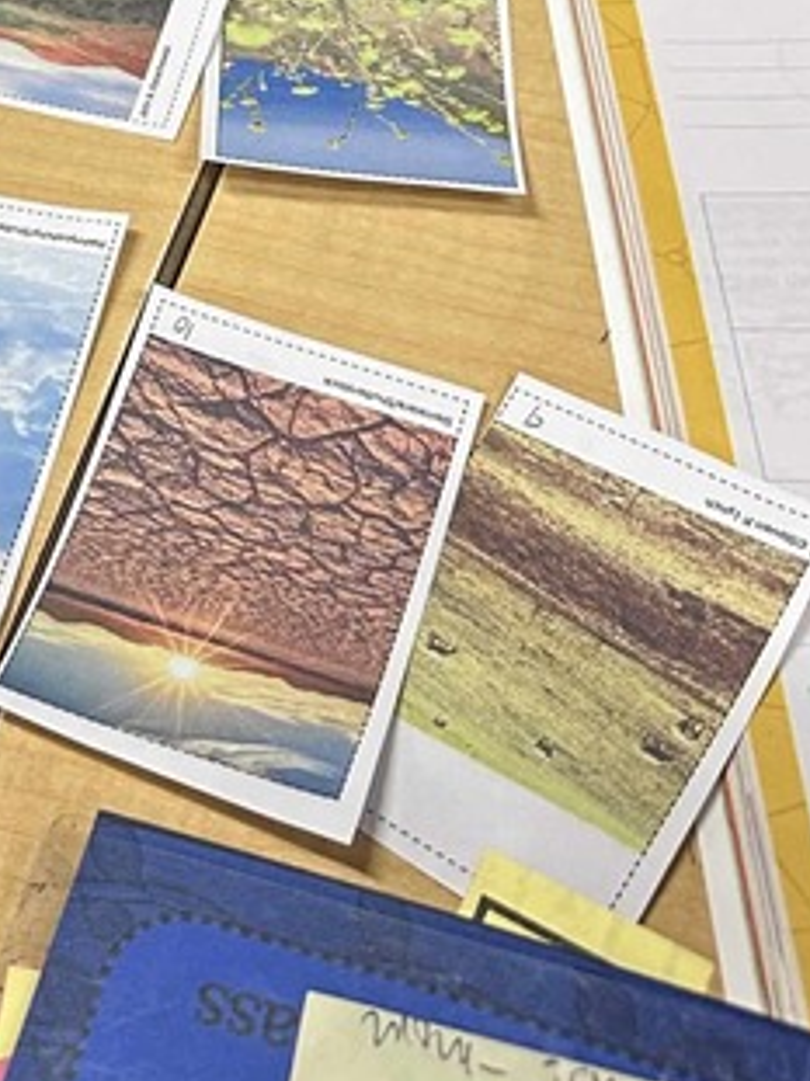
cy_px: -355
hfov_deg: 17.7
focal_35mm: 79
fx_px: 2466
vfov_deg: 22.0
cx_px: -177
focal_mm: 6.86
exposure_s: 1/60
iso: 250
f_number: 1.78
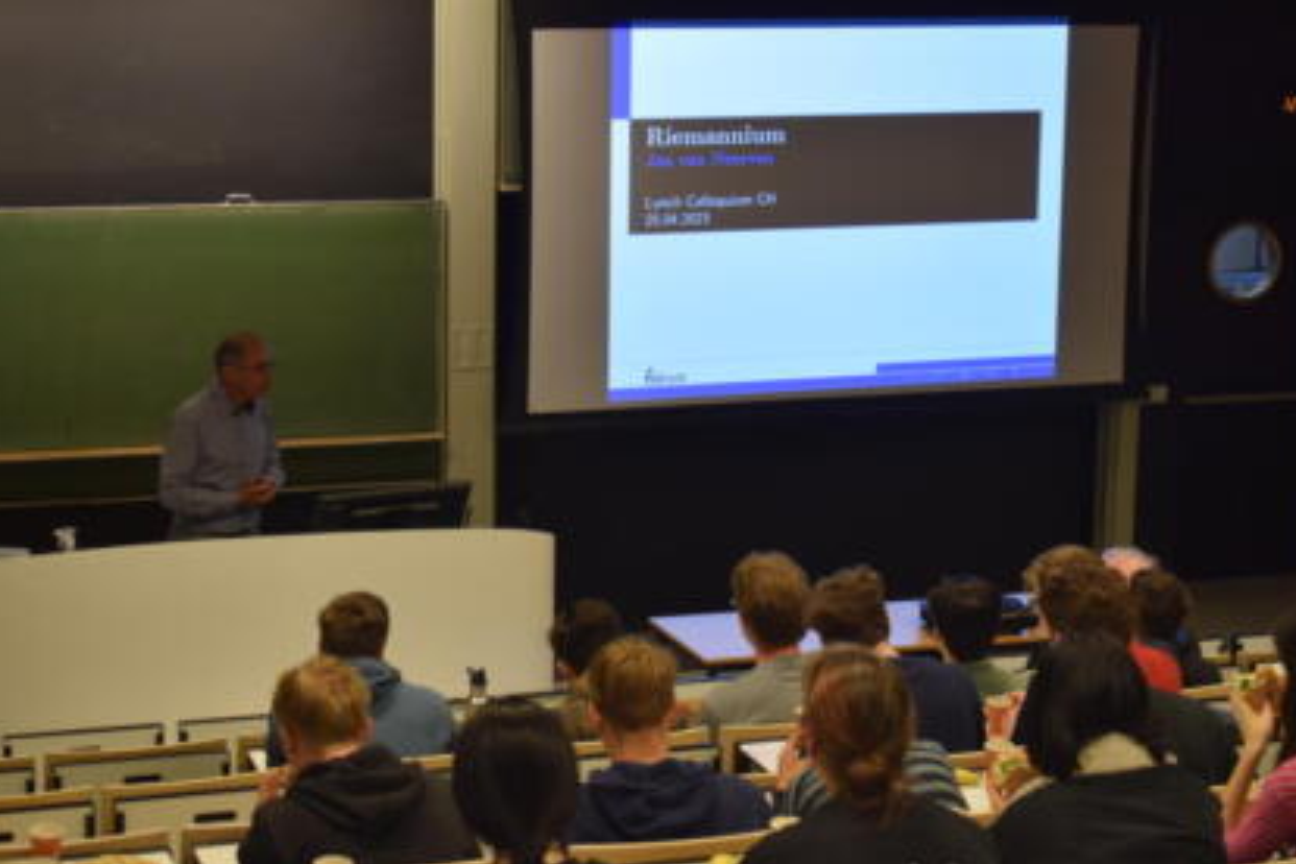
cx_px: 557
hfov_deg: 26.6
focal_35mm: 76
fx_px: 2736
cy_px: 412
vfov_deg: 17.9
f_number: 5
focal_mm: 42
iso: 900
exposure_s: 1/60
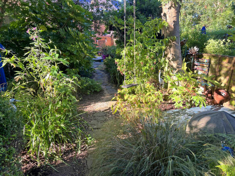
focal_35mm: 26
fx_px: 176
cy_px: 88
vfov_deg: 53.0
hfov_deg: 67.3
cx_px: 118
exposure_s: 1/196
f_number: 1.5
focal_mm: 5.7
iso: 40
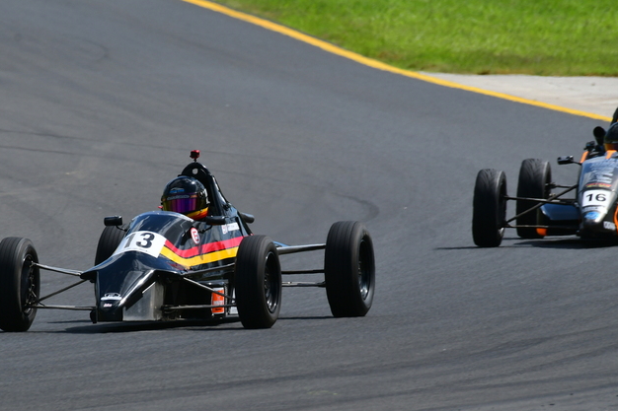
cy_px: 249
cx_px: 228
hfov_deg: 2.2
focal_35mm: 959
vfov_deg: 1.4
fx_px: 16458
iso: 320
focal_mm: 500
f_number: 11
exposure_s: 1/640
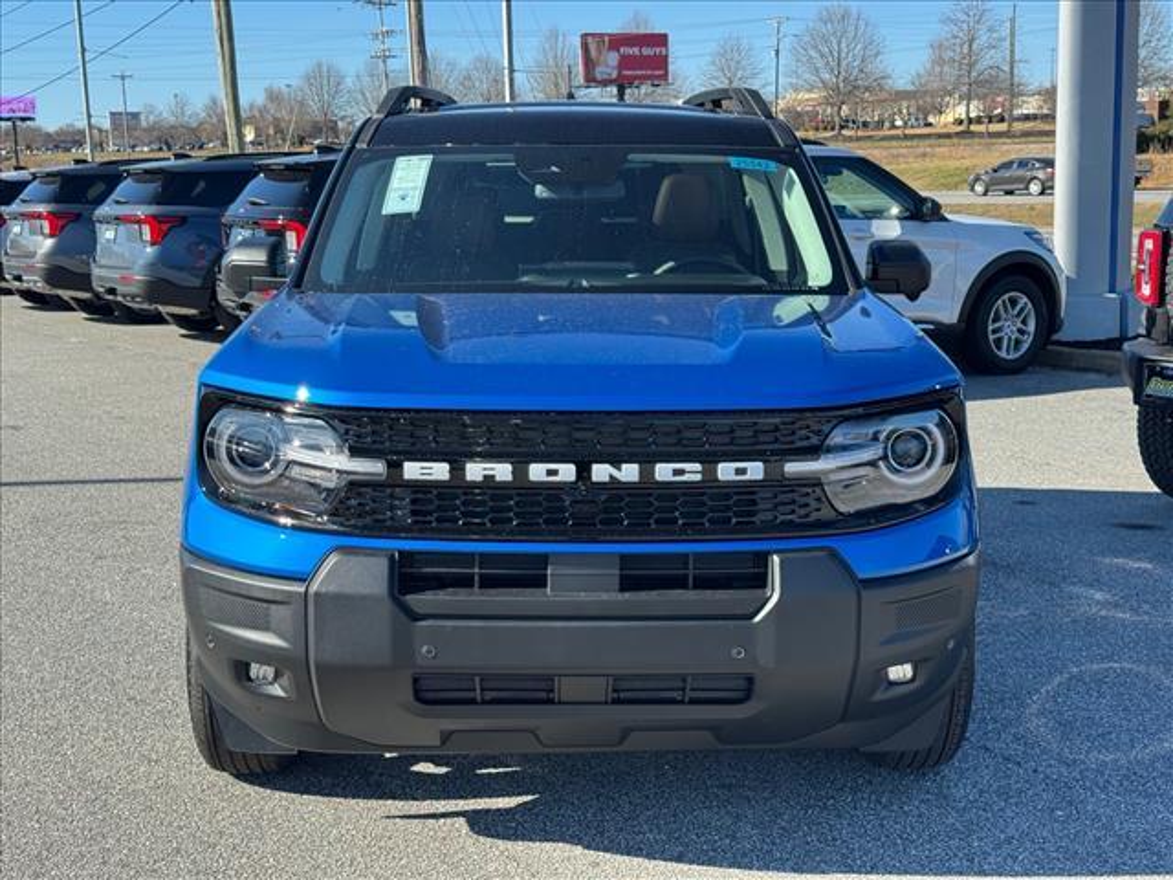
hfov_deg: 39.7
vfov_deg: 30.3
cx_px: 586
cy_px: 440
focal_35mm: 48
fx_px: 1627
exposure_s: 1/1366
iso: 64
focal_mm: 6.76
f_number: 1.78
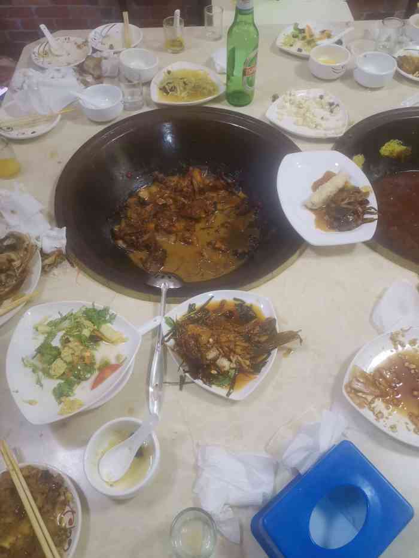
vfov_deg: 67.3
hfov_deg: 53.1
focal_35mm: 26
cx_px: 210
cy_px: 279
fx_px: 420
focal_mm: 5.5
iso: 400
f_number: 1.8
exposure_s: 1/33.3
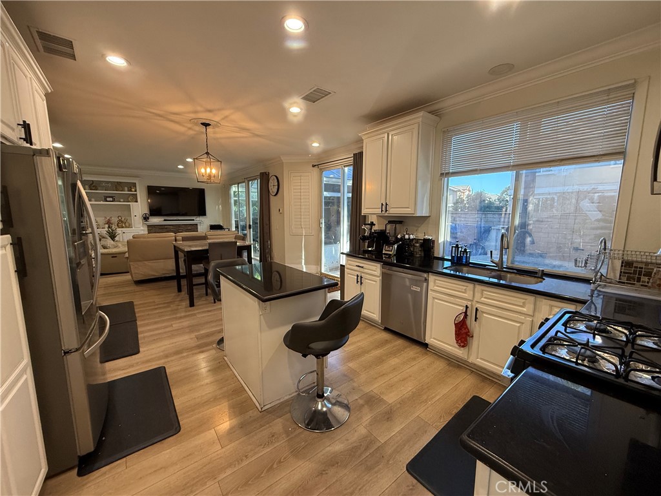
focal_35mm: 14
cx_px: 330
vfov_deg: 85.7
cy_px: 248
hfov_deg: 102.1
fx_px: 267
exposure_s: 1/120
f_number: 2.2
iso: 250
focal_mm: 2.22
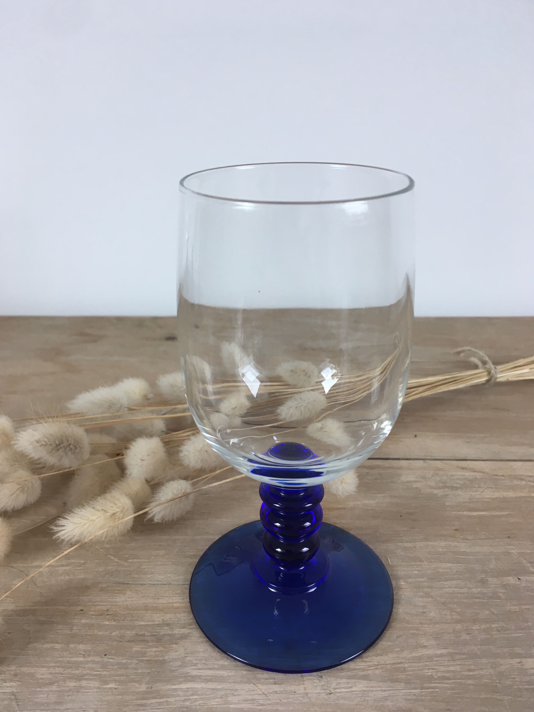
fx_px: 617
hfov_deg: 46.8
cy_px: 360
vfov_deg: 60.0
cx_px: 266
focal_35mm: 30
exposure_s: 1/33
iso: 25
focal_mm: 4.15
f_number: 2.2
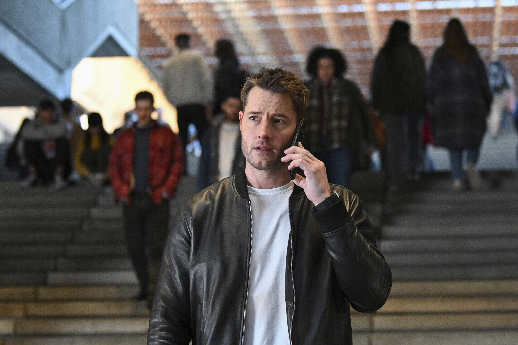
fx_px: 1006
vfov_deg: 19.4
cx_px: 259
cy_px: 172
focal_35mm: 70
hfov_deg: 28.9
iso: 3200
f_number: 2.8
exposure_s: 1/640
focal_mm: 70
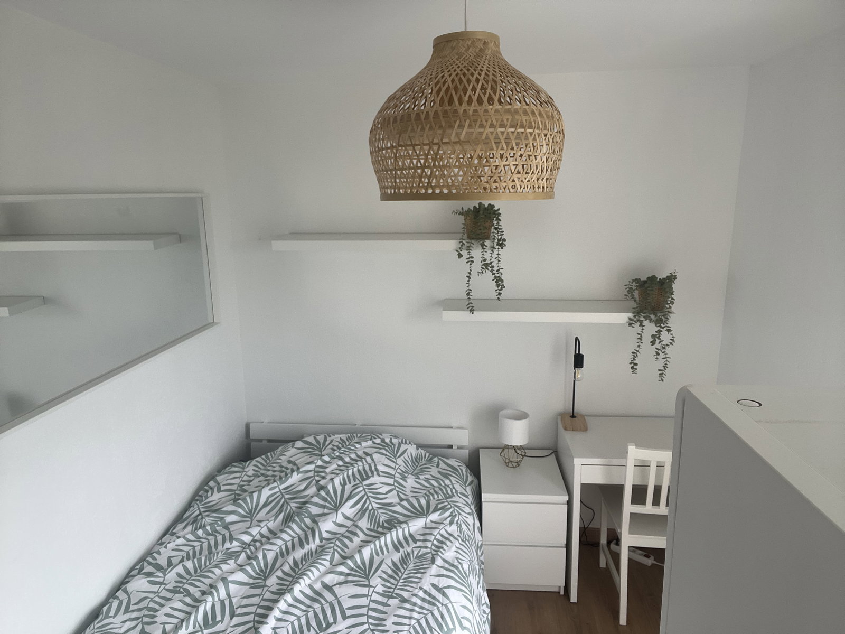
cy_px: 317
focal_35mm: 23
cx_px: 422
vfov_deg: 58.9
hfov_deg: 73.9
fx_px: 561
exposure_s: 1/121
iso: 50
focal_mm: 2.71
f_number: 2.2
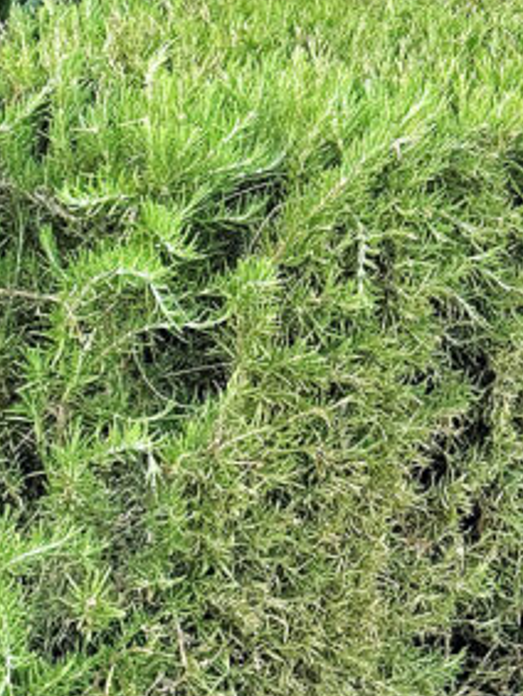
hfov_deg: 8.4
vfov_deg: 11.1
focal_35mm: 174
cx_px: 799
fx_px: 3500
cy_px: -158
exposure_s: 1/255
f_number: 1.78
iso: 64
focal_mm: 6.76
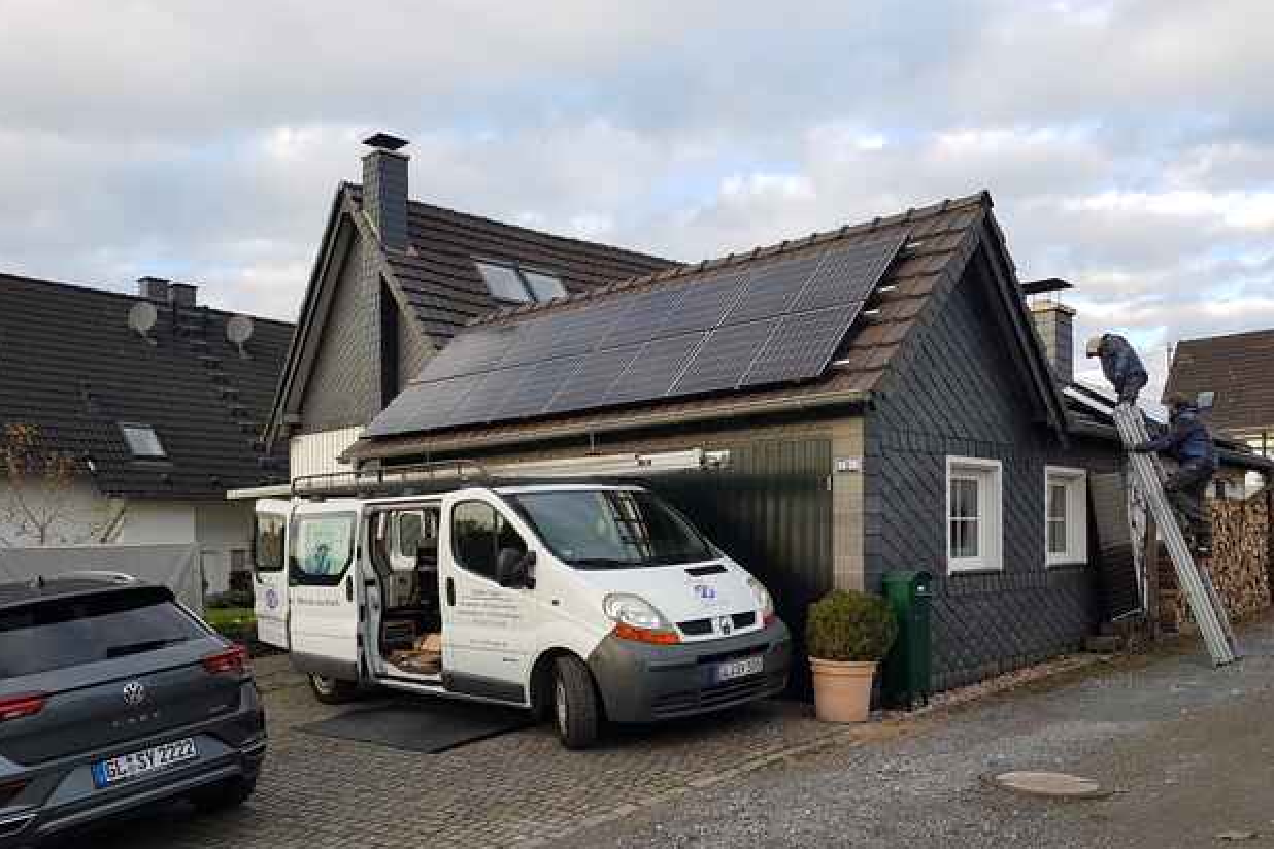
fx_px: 991
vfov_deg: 46.2
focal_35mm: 28
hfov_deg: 65.5
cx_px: 651
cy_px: 490
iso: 40
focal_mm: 4.2
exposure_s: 1/408
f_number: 1.7
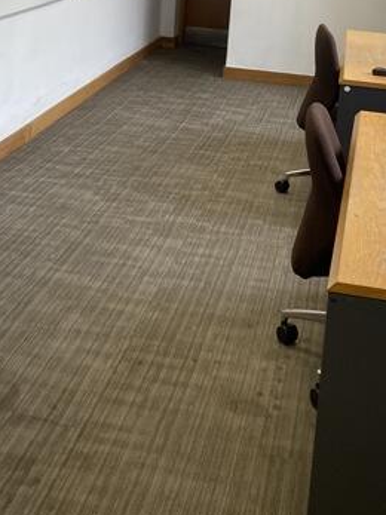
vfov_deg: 30.4
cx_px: 218
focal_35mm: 60
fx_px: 893
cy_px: 25
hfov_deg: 24.4
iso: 100
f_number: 1.8
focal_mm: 4.25
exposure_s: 1/100
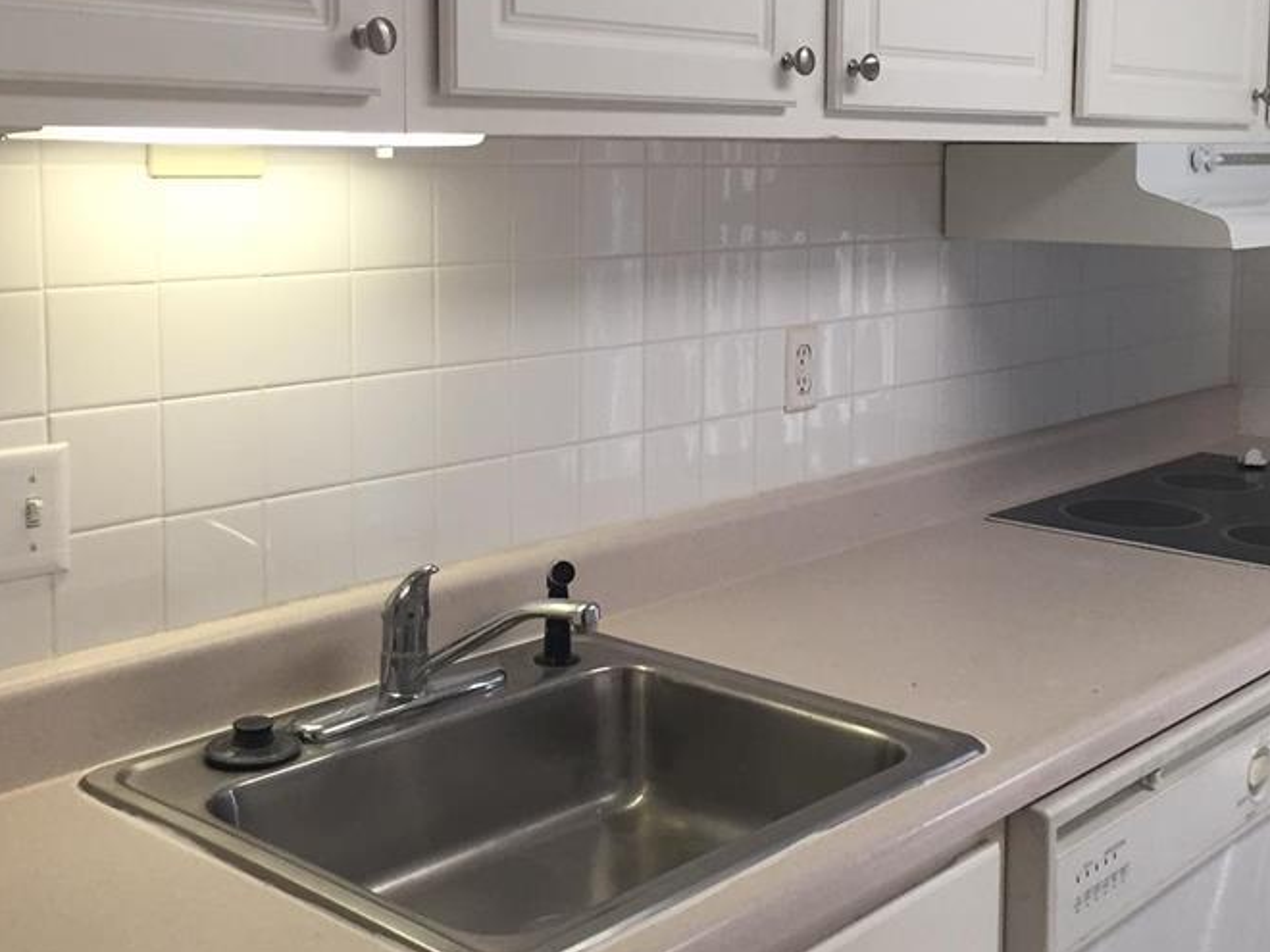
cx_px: 689
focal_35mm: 45
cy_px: 313
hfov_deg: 42.0
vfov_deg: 31.9
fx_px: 1651
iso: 50
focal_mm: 4.15
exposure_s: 1/30
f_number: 2.2
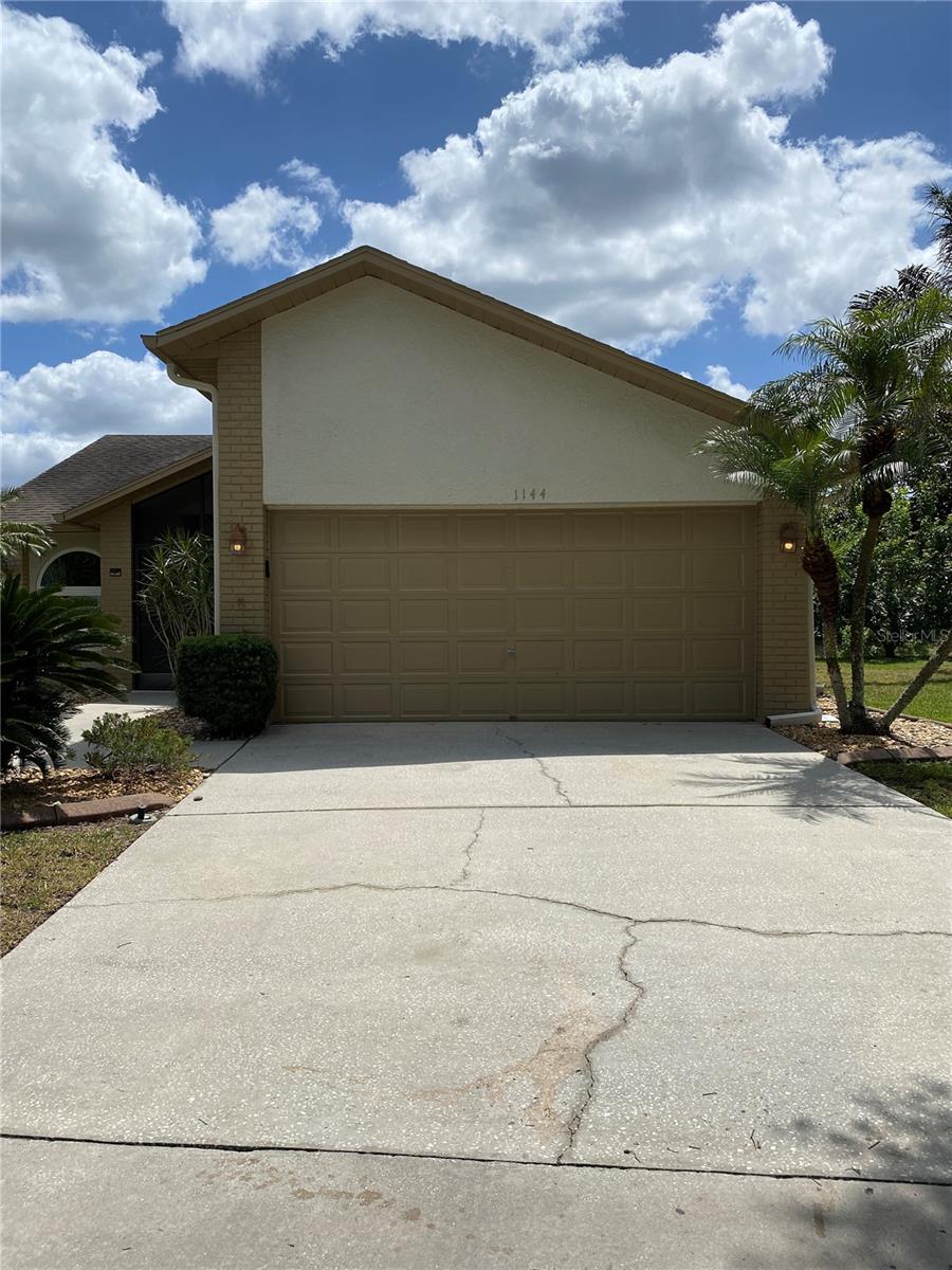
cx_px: 476
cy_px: 635
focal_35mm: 26
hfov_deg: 53.1
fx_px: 953
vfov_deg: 67.3
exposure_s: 1/6061
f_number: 1.8
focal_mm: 4.25
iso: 32
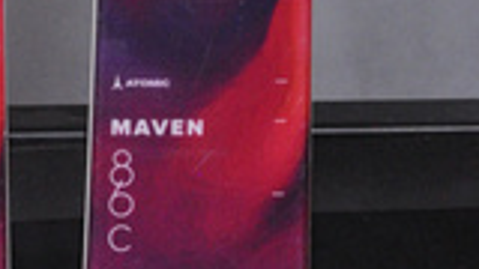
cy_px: 227
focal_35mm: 309
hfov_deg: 7.0
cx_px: 40
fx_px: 3925
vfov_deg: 3.9
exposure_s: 1/125
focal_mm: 70
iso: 3200
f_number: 9.5
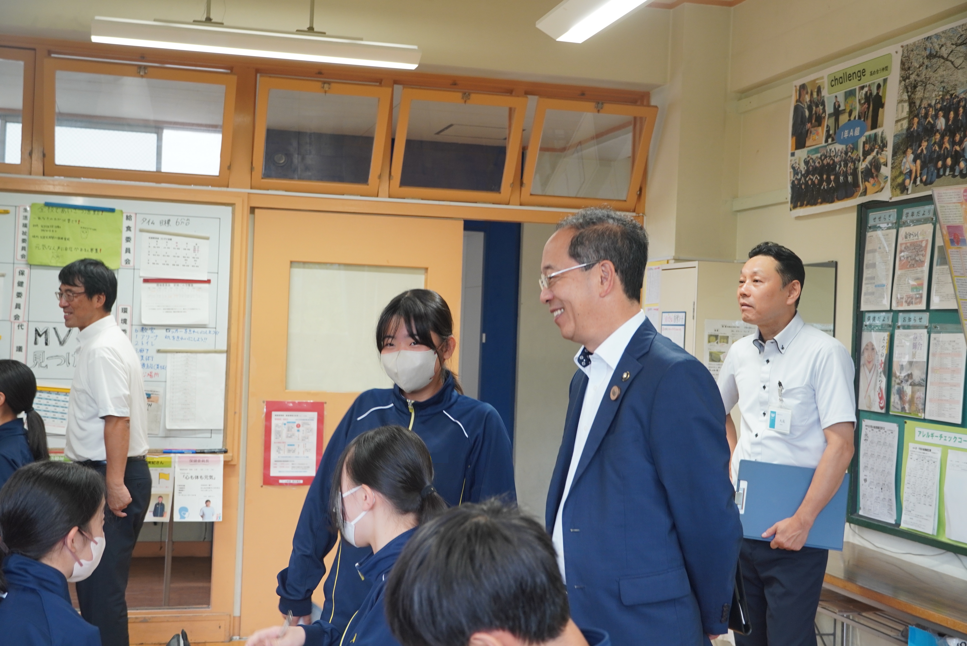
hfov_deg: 39.9
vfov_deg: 27.3
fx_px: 1330
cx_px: 484
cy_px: 323
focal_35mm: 50
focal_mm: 33
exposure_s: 1/50
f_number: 4.5
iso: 500
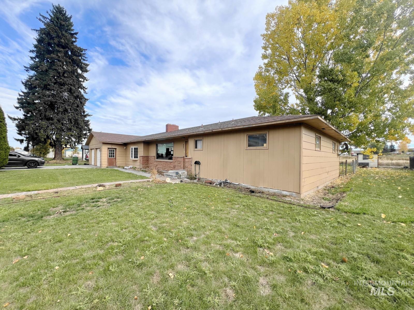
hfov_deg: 106.2
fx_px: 155
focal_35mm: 13
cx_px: 207
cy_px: 155
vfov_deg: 89.9
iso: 32
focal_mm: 1.57
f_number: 1.8
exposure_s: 1/786
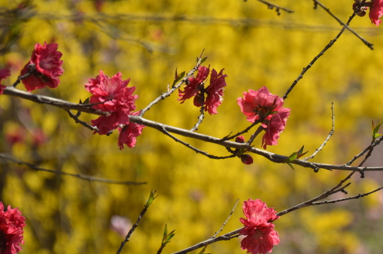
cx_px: 271
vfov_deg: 5.9
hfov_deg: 8.9
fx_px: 2471
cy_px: 110
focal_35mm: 233
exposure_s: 1/800
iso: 200
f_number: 5.6
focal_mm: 105
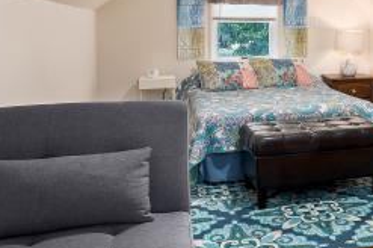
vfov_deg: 28.3
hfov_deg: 40.5
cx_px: 313
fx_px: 476
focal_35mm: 46
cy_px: 34
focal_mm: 15
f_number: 8
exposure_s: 1.3
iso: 400
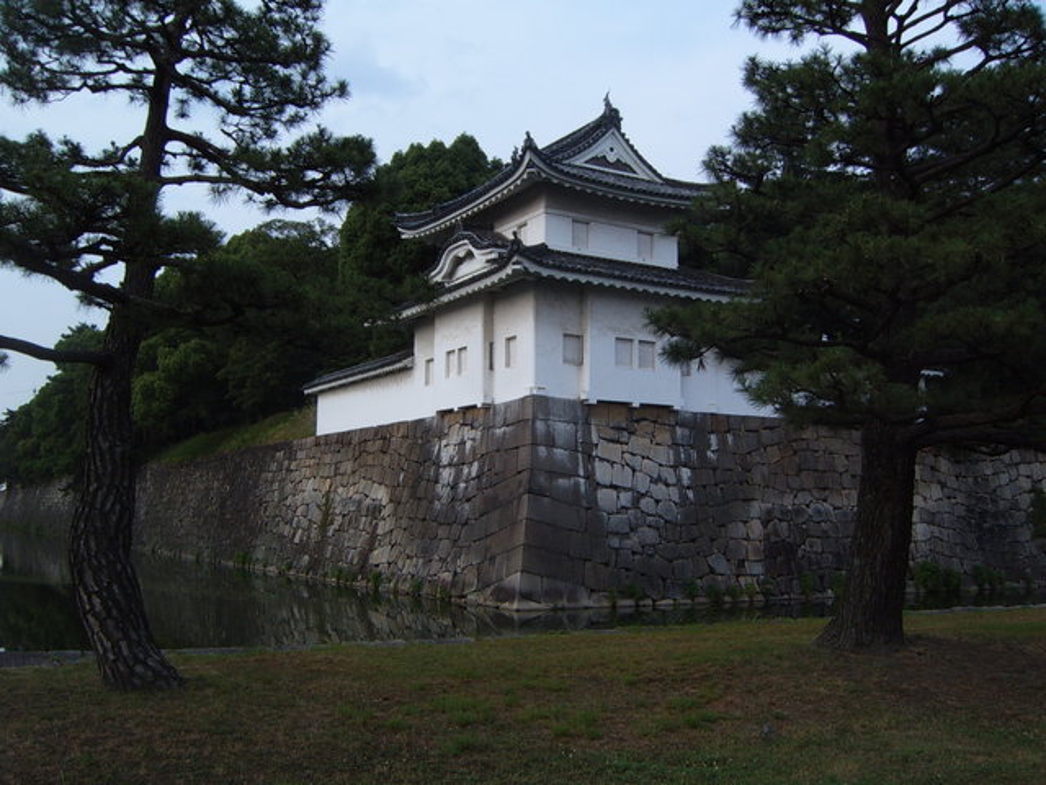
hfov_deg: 50.1
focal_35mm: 37
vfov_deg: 38.7
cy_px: 392
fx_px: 1118
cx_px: 523
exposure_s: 1/180
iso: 63
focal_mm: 6.2
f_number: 6
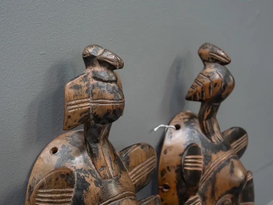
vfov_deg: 31.5
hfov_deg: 41.2
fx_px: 363
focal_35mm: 46
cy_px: 102
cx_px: 136
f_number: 5.6
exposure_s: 1/100
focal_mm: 23
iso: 3200
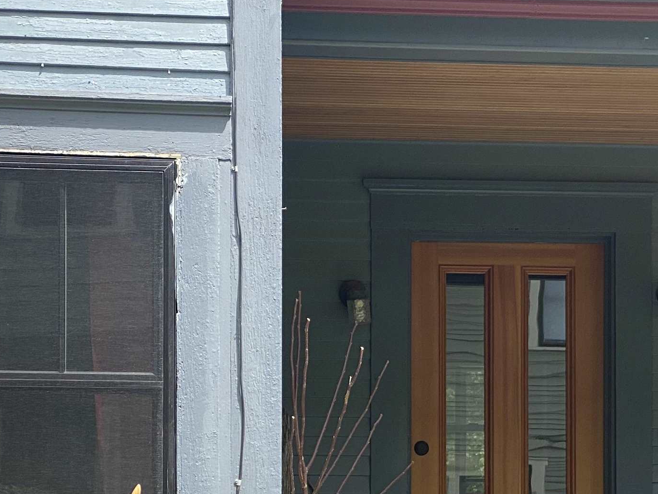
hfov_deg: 16.9
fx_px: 2205
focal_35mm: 116
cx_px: 421
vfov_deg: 12.5
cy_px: 544
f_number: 2
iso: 20
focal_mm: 6
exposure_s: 1/615
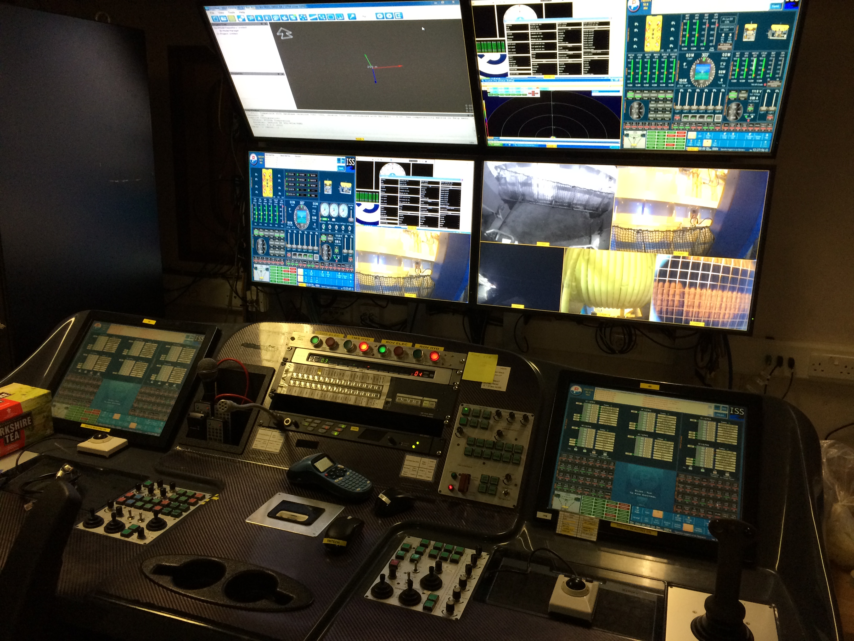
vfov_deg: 48.2
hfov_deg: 61.7
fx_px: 715
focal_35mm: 29
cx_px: 427
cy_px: 320
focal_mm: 4.15
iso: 80
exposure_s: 1/33
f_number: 2.2
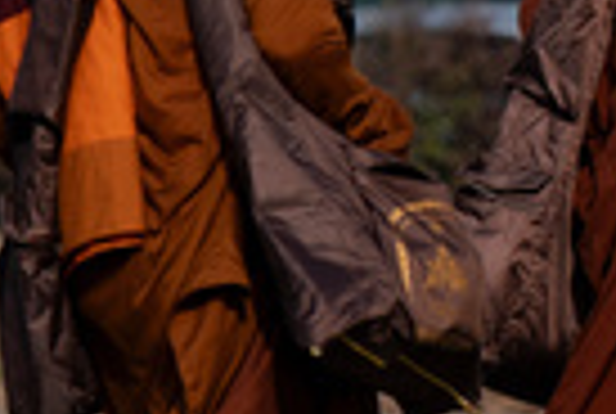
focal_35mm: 985
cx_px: 1102
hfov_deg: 2.1
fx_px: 16891
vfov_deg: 1.4
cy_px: -272
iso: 250
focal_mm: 132
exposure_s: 1/5000
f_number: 3.2
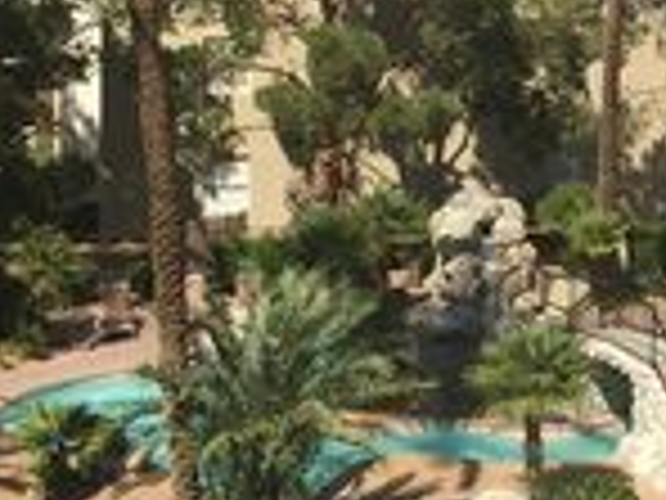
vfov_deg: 14.7
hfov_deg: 18.8
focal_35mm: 98
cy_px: -52
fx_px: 1885
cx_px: 828
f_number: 2.2
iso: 32
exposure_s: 1/2933
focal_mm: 4.15
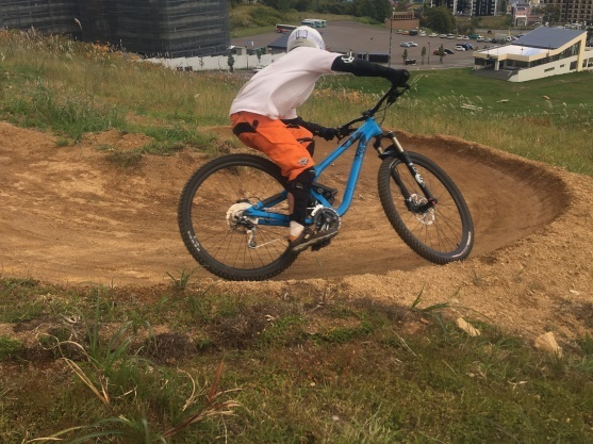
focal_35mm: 38
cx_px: 256
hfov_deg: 48.9
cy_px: 157
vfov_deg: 37.4
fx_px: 651
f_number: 2.2
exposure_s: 1/400
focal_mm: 4.15
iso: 25
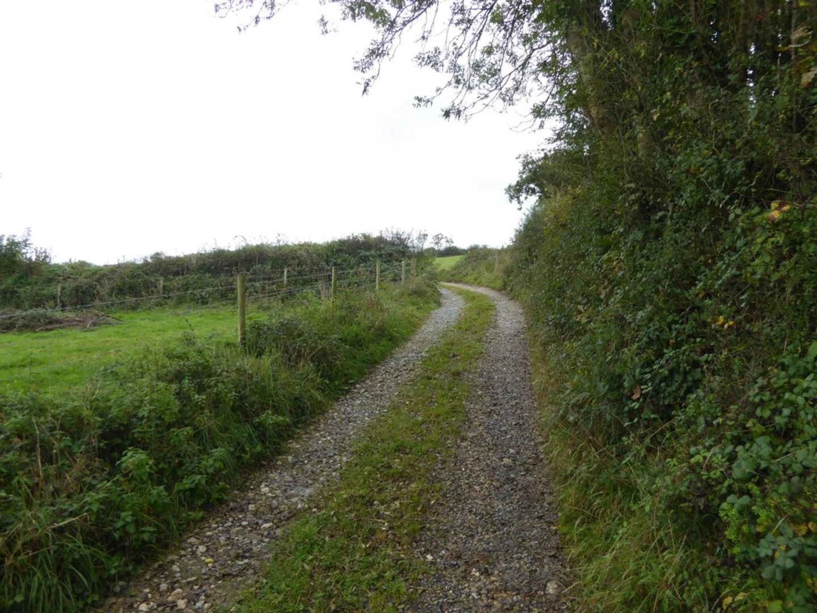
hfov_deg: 69.4
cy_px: 306
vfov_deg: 54.9
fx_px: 590
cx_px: 408
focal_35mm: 25
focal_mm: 4.3
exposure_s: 1/200
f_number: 3.3
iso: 100
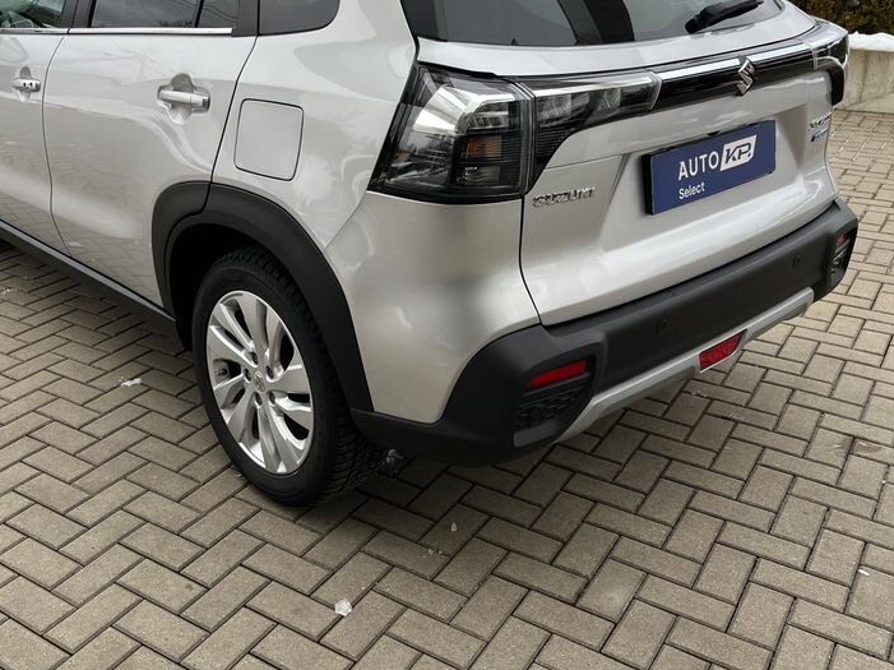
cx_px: 386
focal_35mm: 38
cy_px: 204
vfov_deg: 37.1
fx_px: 981
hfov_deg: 48.9
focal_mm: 5.1
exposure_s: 1/375
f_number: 1.6
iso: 50
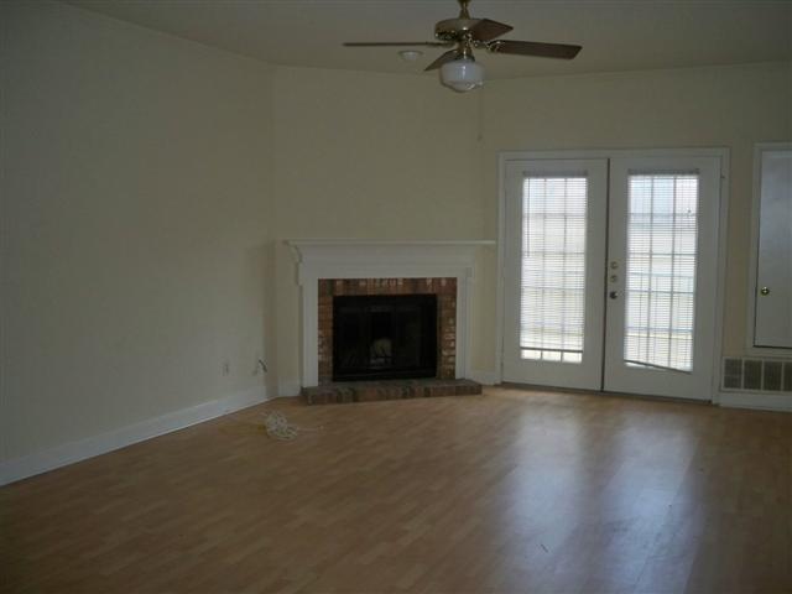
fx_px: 801
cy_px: 297
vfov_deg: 40.7
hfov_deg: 52.6
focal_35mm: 35
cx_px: 396
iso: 320
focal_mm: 6.3
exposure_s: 1/60
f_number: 3.1
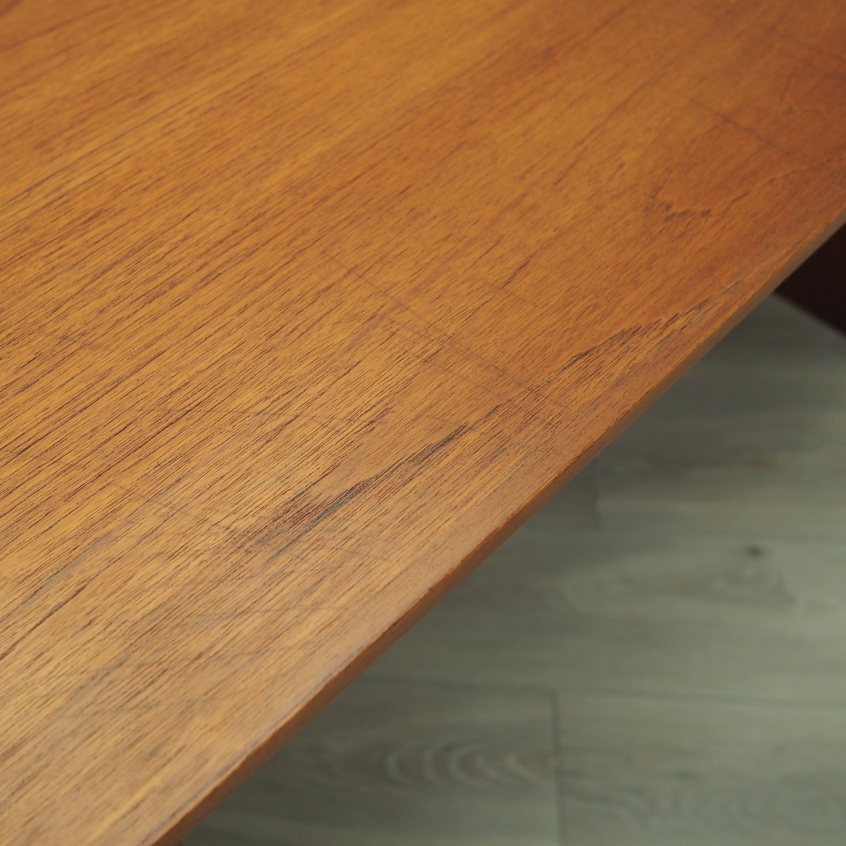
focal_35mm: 41
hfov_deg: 40.6
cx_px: 309
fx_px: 1134
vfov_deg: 40.9
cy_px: 414
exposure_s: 1/100
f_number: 2.5
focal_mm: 17
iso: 500
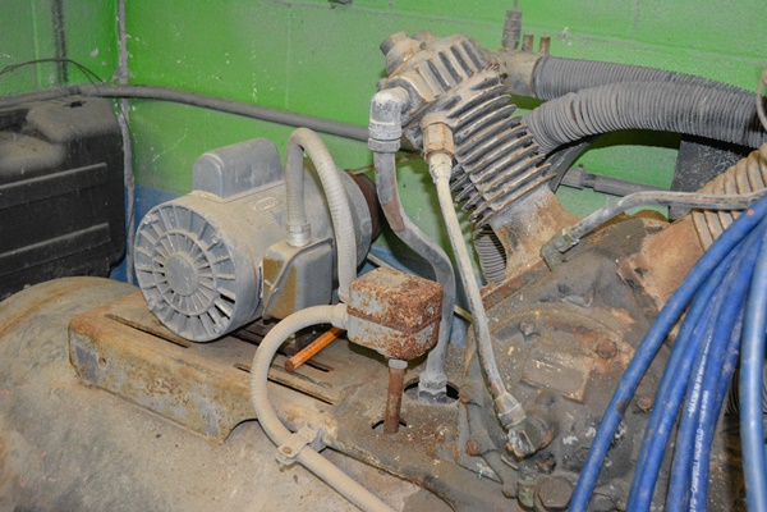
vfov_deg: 30.8
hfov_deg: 45.0
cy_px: 256
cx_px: 384
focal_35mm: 44
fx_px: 927
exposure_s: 1/60
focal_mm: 29
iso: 3200
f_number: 4.5
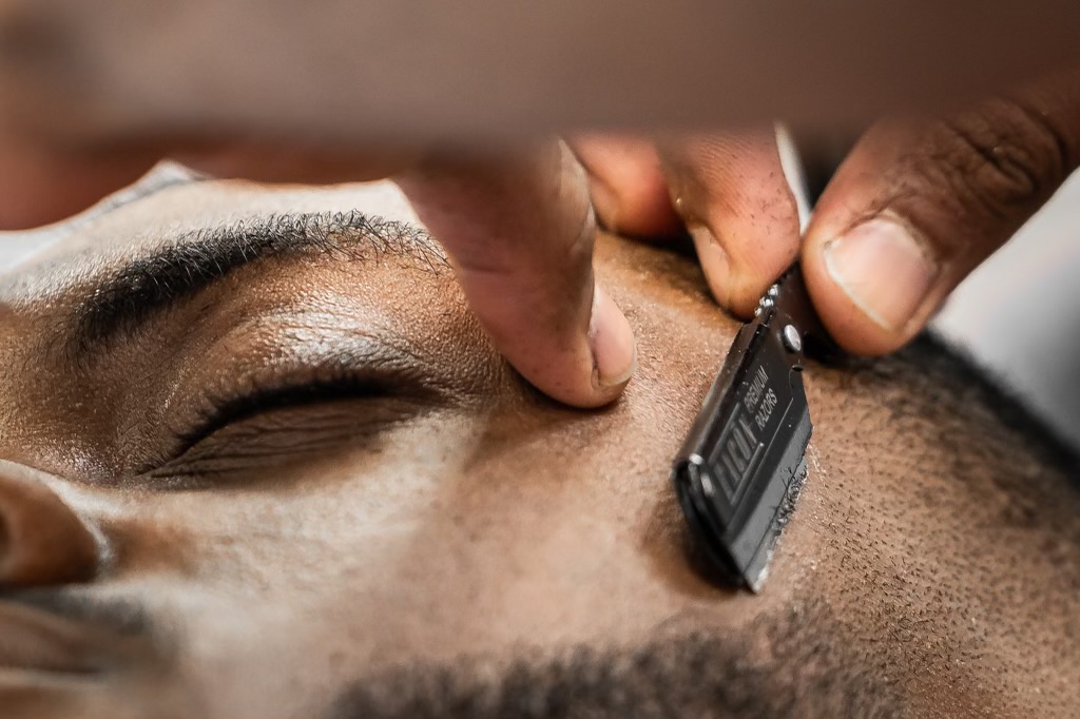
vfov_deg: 10.2
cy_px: 360
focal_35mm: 135
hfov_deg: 15.2
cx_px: 540
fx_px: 4048
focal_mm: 135
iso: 160
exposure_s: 1/125
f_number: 1.8
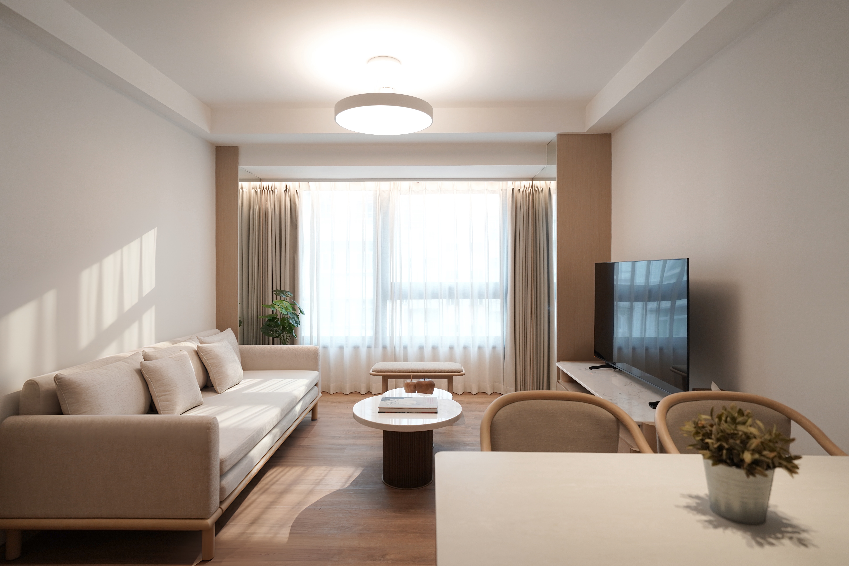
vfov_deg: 64.6
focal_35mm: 19
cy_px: 283
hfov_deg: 86.9
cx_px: 424
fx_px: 448
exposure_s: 1/125
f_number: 2.8
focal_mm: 19
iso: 640
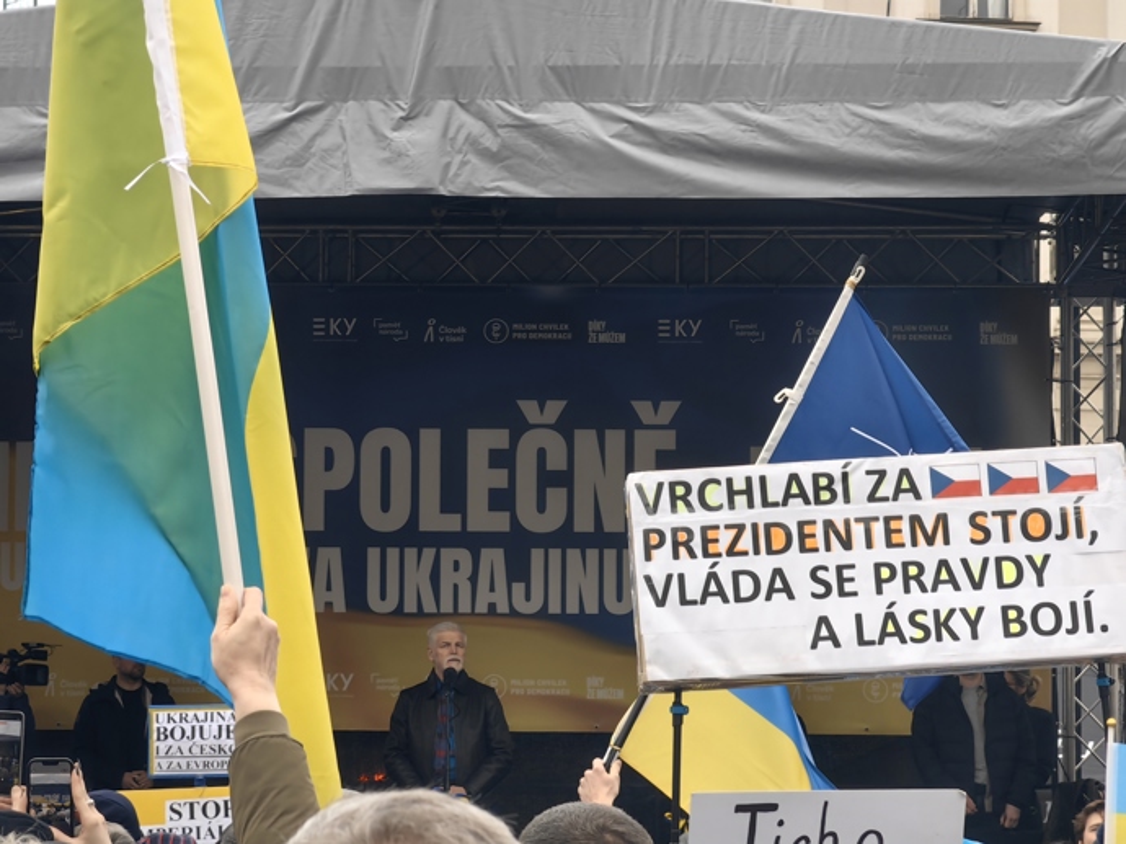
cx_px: 563
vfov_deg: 12.0
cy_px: 422
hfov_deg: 16.0
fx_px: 4000
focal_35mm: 123
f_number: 3.5
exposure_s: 1/100
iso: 80
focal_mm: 16.85
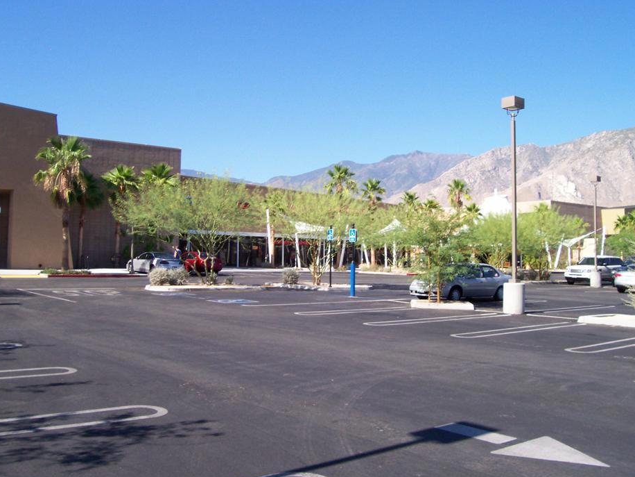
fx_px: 697
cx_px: 318
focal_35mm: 38
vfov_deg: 37.7
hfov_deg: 49.0
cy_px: 217
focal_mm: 5.6
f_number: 5.1
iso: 80
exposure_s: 1/318
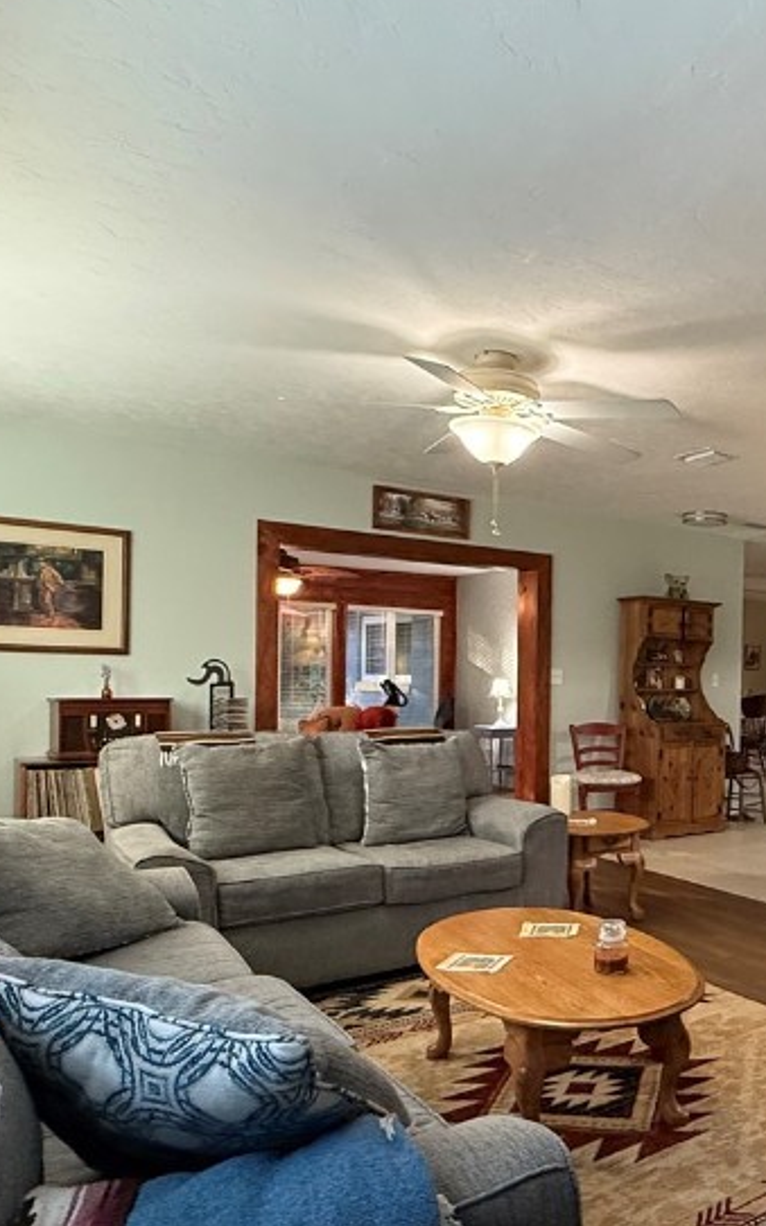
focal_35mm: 28
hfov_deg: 40.2
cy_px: 689
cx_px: 728
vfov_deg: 66.2
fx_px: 936
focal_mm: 2.22
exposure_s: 1/60
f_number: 2.2
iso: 500
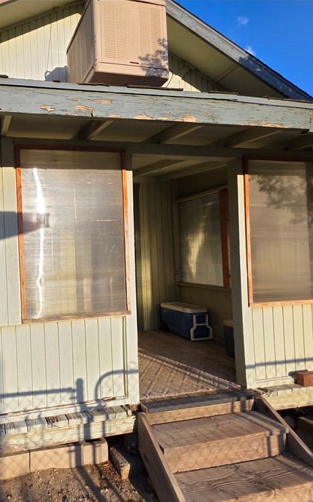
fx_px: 259
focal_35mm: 19
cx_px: 31
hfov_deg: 54.2
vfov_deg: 88.0
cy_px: 259
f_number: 1.9
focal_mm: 2.2
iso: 40
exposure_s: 1/617
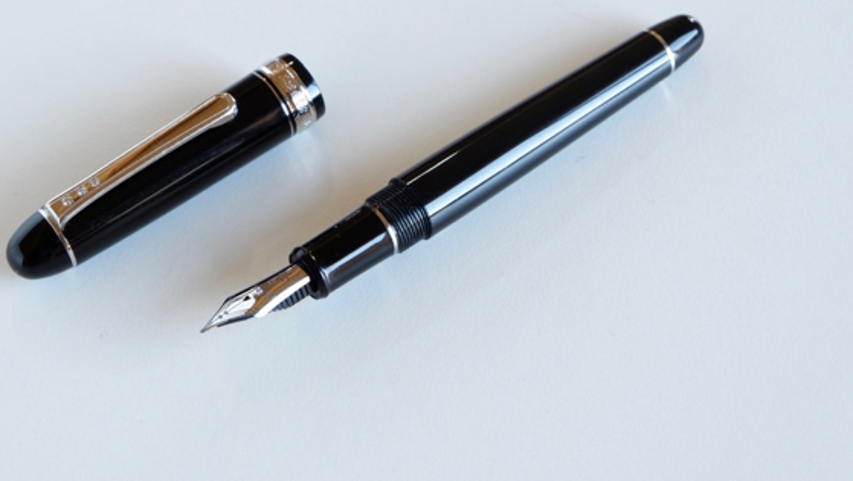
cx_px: 375
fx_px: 2037
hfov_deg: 23.6
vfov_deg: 13.4
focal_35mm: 90
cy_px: 162
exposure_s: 1/30
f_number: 8
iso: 500
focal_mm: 50
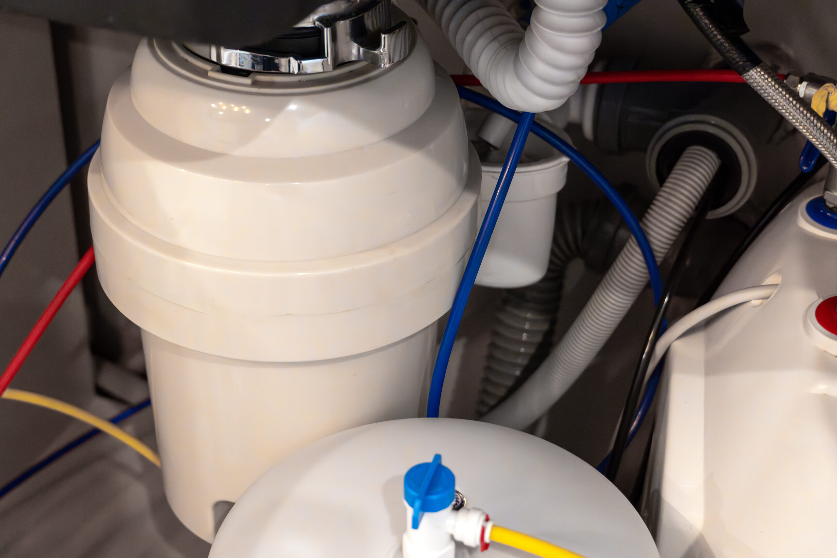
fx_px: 1569
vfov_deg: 20.2
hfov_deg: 29.9
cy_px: 279
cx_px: 418
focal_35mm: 68
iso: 6400
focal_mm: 45
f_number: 5
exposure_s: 1/80
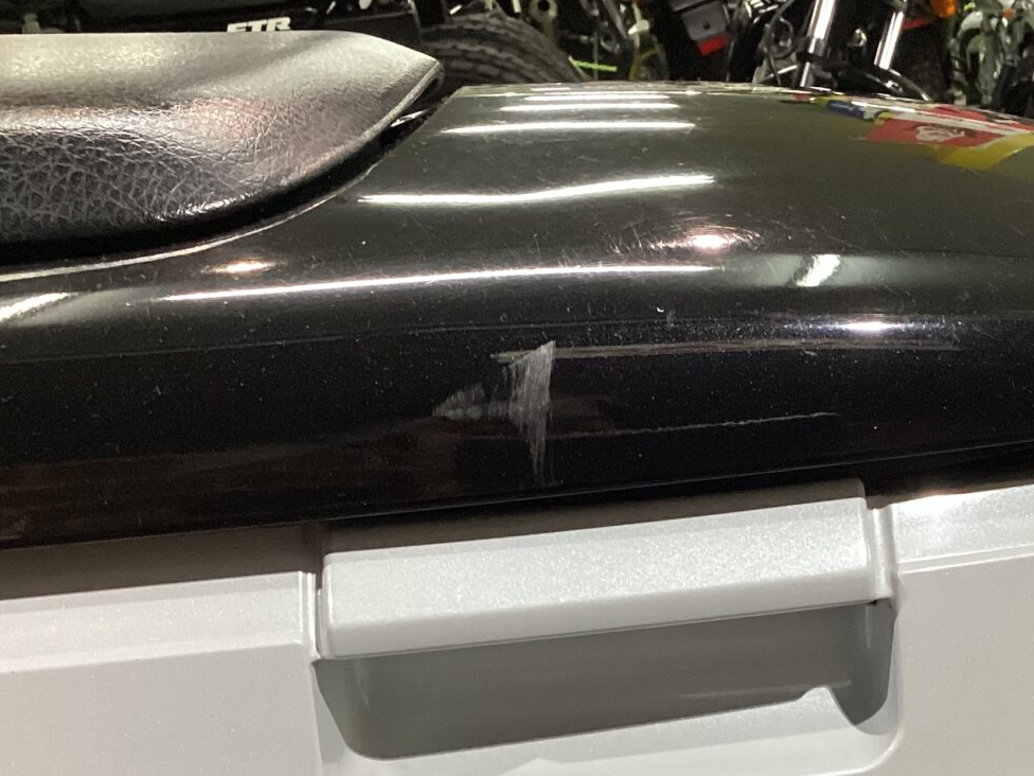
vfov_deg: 23.6
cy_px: 630
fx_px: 1822
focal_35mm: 61
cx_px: 727
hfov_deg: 31.3
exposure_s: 1/60
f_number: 2.4
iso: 200
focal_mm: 3.3
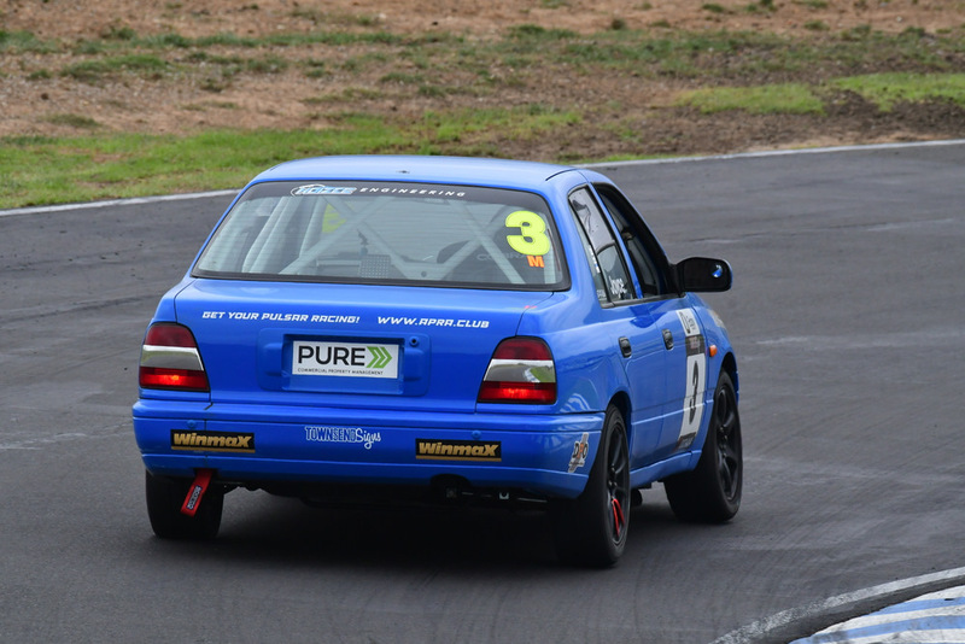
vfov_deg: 1.8
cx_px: 482
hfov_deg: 2.7
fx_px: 20110
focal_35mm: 750
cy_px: 322
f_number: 11
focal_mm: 500
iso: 1000
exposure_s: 1/640
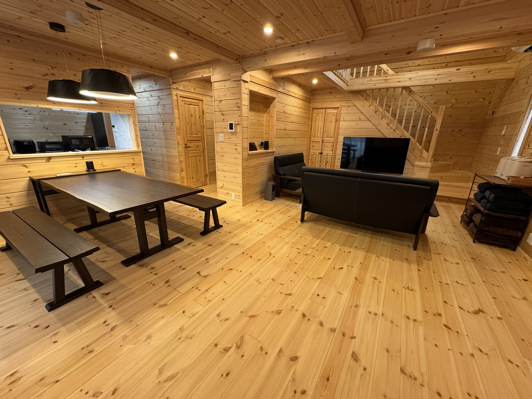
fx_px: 215
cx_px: 266
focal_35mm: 14
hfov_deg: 102.1
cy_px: 200
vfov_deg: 85.7
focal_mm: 2.22
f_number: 2.2
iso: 160
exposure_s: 1/50
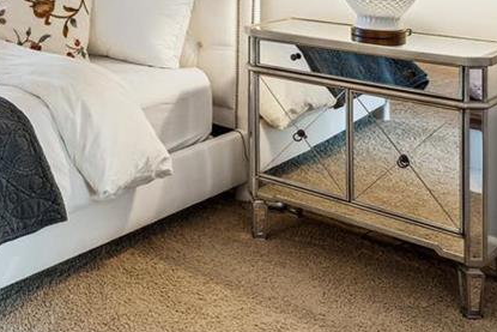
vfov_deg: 22.6
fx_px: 746
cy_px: -92
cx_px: -7
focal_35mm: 54
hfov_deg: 33.5
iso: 100
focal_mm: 14
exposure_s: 1/3.33
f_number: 6.3
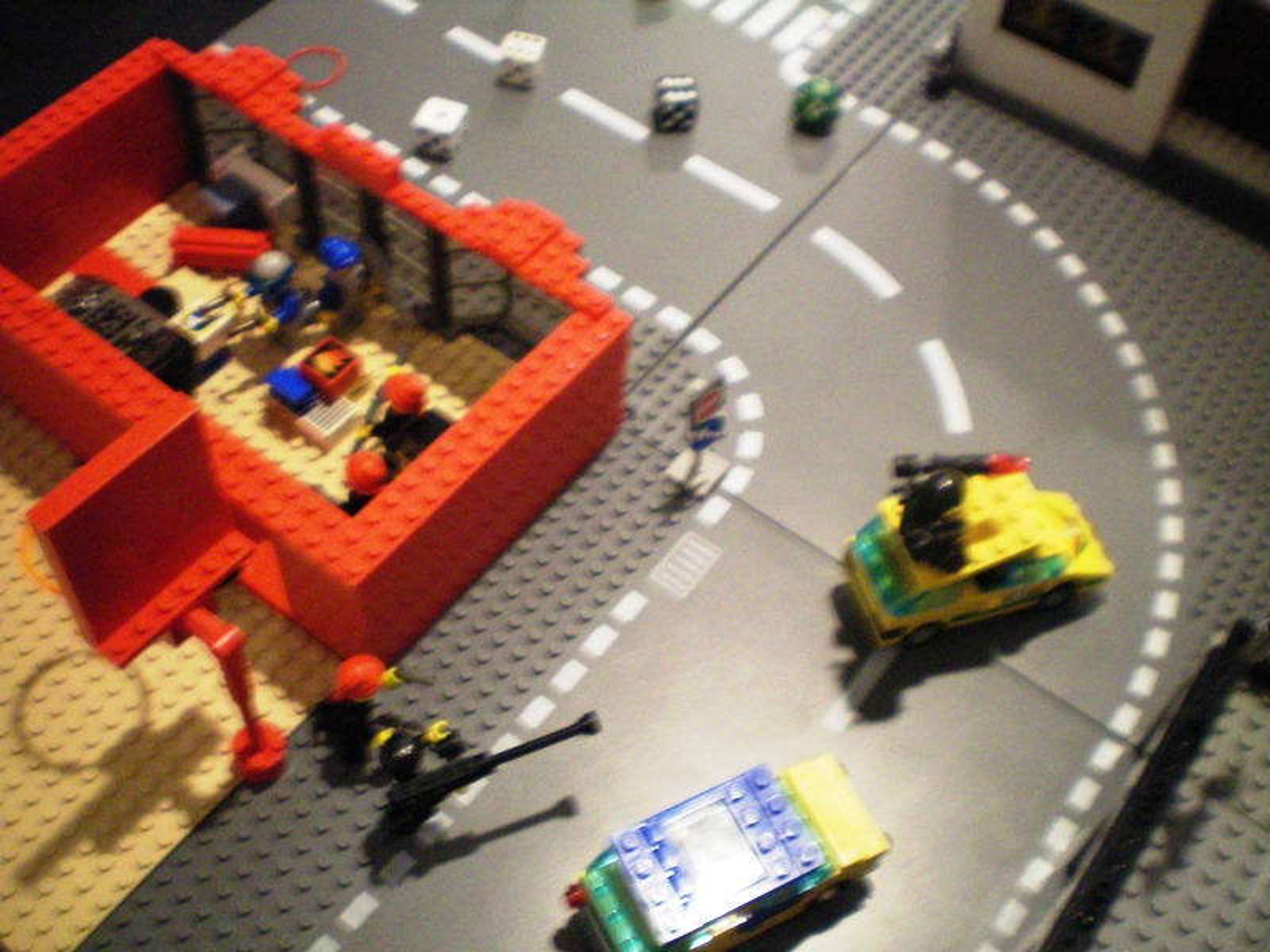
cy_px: 476
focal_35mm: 38
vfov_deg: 37.7
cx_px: 635
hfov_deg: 49.0
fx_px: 1394
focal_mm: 6.3
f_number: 3.1
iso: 400
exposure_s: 1/13
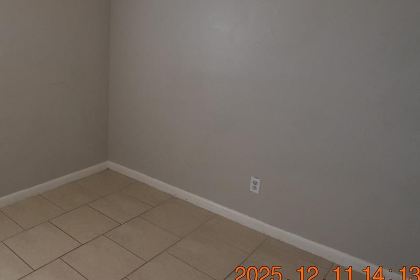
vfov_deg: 40.8
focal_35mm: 30
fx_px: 350
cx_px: 80
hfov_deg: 57.0
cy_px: 37
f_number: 3.5
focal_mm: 10
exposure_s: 1/1500
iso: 800
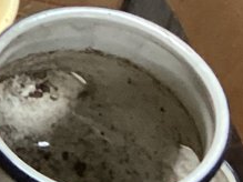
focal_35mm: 214
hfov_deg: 8.5
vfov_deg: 6.9
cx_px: -331
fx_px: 1501
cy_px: 221
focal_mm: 3.3
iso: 400
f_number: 2.4
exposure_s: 1/30
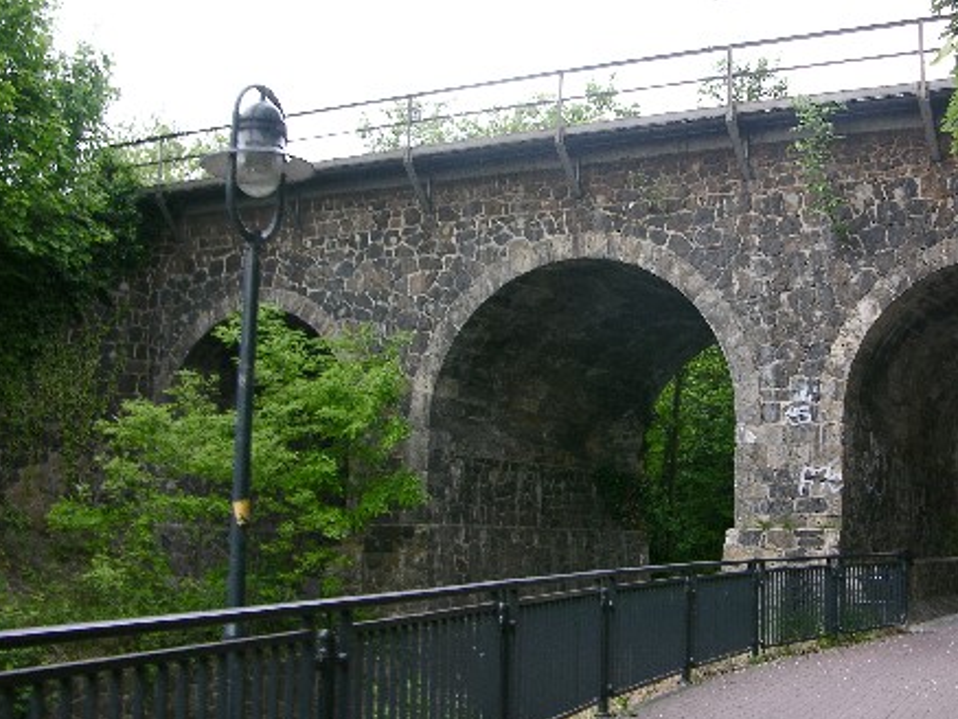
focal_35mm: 47
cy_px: 303
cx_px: 621
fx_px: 1301
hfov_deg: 40.0
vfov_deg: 30.8
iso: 50
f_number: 3.5
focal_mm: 8.9
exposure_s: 1/22.9
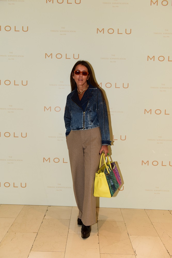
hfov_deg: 38.9
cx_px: 86
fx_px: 244
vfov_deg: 55.8
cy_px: 129
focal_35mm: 34
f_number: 5
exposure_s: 1/250
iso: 640
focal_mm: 34
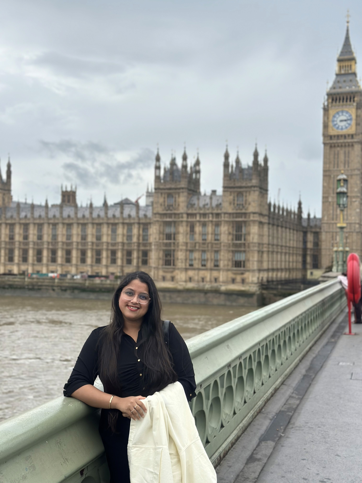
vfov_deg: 39.7
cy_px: 242
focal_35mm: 48
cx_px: 181
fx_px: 669
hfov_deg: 30.3
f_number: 1.78
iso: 80
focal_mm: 6.86
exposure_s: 1/4016
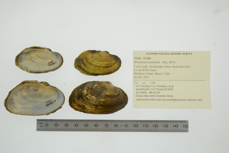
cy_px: 76
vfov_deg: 22.6
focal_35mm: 60
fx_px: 382
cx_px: 114
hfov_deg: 33.4
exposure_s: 1/10
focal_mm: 60
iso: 100
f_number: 32
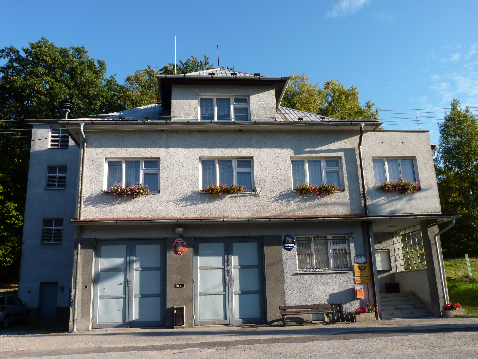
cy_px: 180
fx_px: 442
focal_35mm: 32
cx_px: 239
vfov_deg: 44.2
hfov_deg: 56.8
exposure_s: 1/200
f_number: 4.5
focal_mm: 5.6
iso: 80
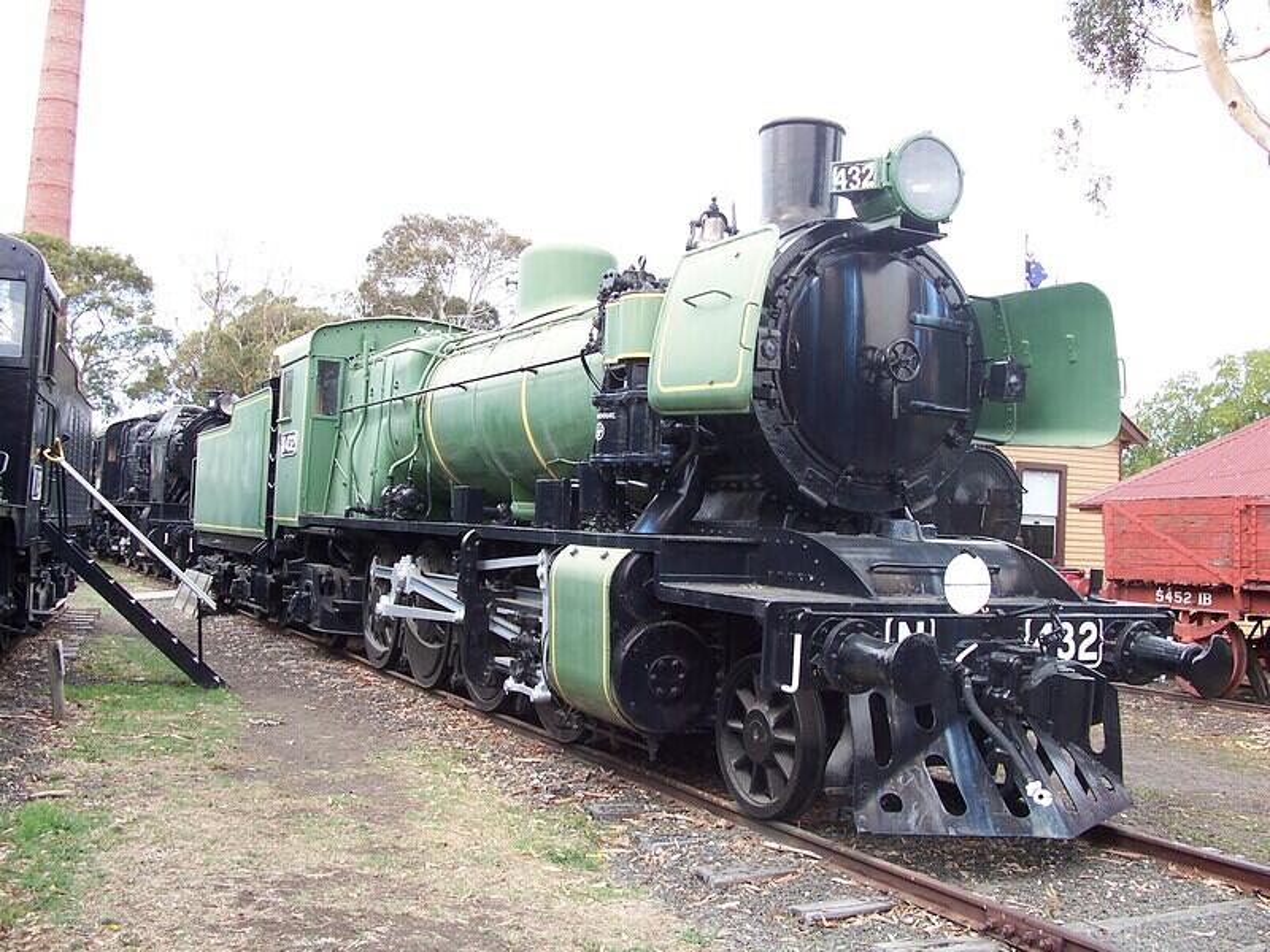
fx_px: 1284
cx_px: 635
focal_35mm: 35
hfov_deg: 52.6
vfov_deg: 40.7
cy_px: 476
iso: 80
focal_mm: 6
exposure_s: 1/250
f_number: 2.8
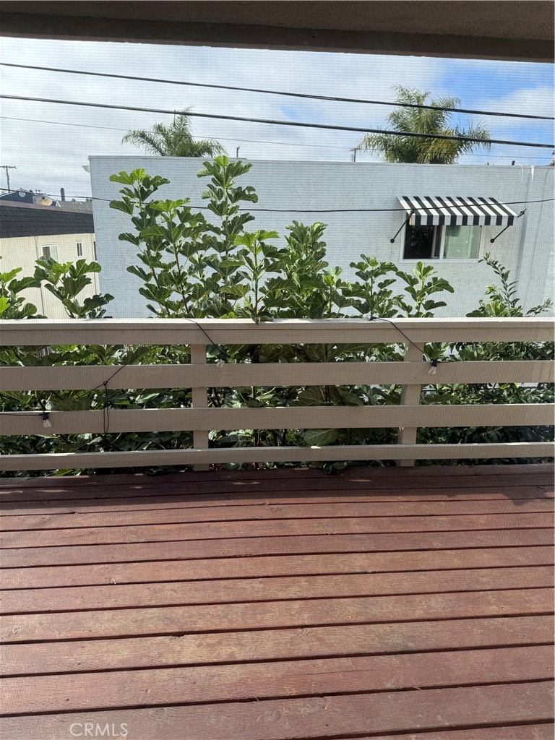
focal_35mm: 24
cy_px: 370
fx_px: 513
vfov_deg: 71.6
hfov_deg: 56.8
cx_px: 278
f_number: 1.78
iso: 100
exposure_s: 1/2053
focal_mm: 6.76
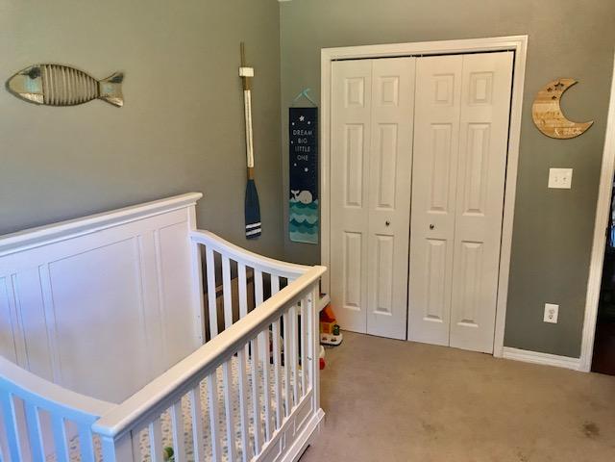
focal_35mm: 28
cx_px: 308
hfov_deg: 63.4
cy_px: 231
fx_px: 497
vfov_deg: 49.7
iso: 40
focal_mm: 3.99
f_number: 1.8
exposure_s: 1/20
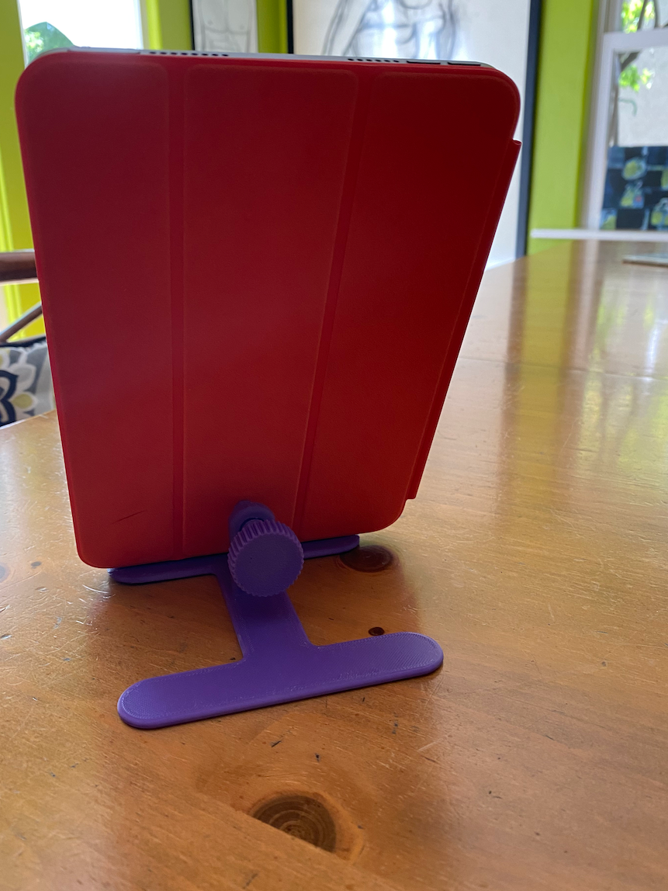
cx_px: 327
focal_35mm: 29
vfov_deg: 61.6
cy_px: 433
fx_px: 746
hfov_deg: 48.2
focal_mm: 4.25
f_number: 1.8
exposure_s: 1/88
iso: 125
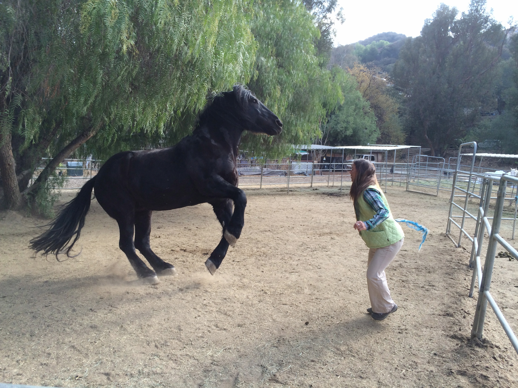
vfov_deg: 46.8
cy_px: 194
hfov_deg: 60.0
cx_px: 259
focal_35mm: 30
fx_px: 449
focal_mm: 4.12
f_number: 2.2
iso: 32
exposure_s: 1/299
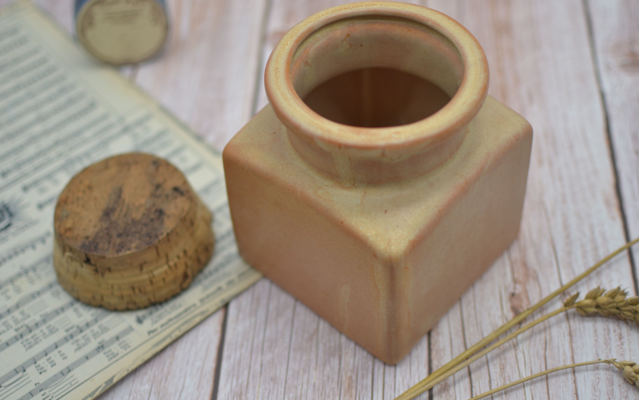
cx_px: 323
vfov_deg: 23.8
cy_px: 194
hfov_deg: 37.2
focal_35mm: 55
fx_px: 949
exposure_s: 1/500
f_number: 1.8
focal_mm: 35
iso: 100
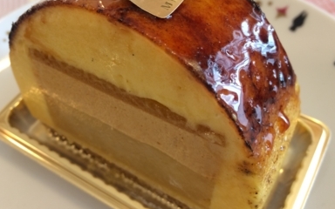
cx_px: 161
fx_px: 329
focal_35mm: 36
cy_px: 92
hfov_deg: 54.0
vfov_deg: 35.3
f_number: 2.2
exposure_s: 1/33
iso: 100
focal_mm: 4.15
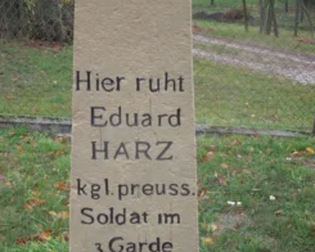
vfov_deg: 30.5
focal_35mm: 49
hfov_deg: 38.0
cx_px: 147
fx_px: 457
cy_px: 175
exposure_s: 1/320
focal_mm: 6.3
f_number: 3.7
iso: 400
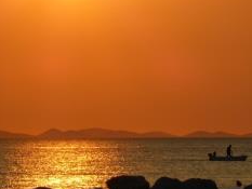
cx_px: 223
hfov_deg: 3.6
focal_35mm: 555
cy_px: 83
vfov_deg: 2.7
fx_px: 4042
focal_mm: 51.5
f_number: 5.9
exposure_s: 1/640
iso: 100
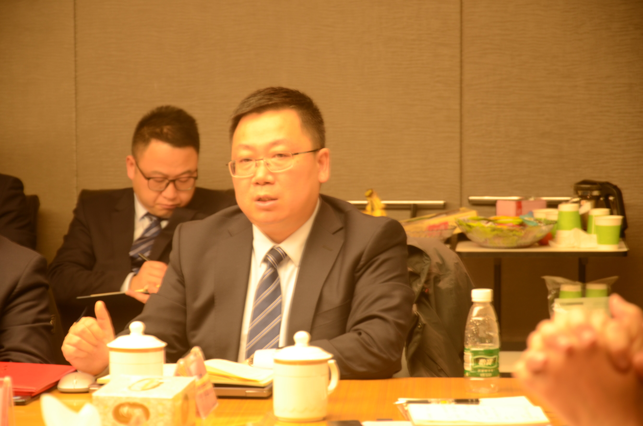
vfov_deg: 9.3
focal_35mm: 147
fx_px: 2620
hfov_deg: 14.0
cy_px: 213
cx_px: 322
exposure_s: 1/8
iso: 200
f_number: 5.6
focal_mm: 98
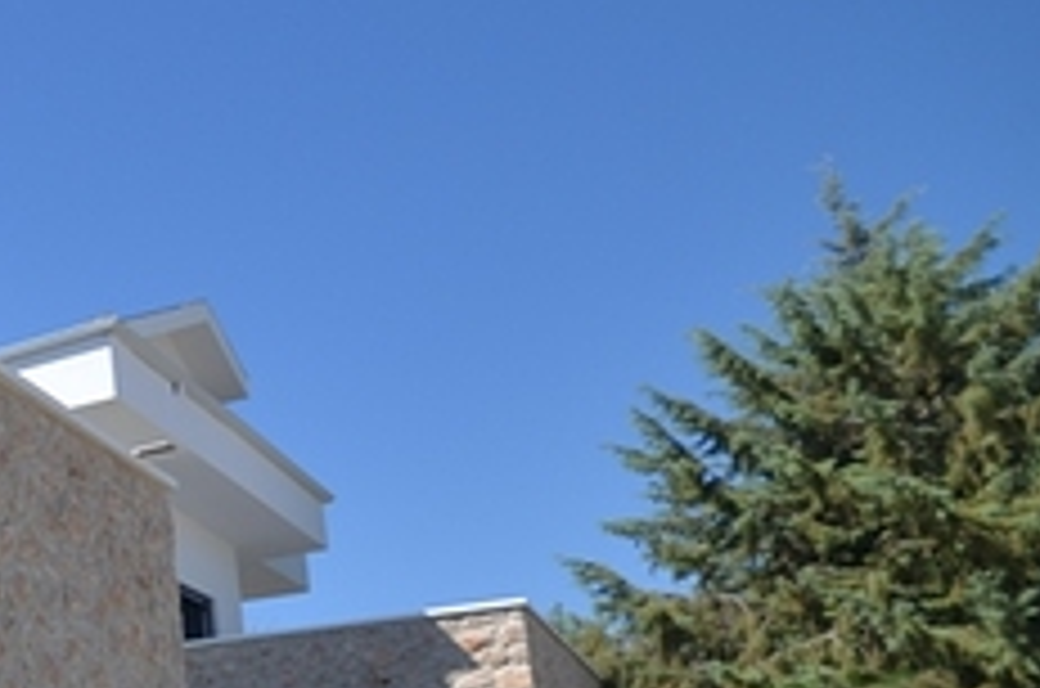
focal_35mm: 47
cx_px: -520
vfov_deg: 27.4
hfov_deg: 28.0
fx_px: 1355
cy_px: 634
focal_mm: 10
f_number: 8
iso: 100
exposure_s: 1/320
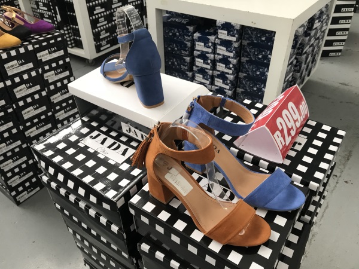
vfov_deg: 49.7
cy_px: 134
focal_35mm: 28
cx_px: 180
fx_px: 290
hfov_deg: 63.4
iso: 32
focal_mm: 3.99
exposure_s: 1/33
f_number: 1.8
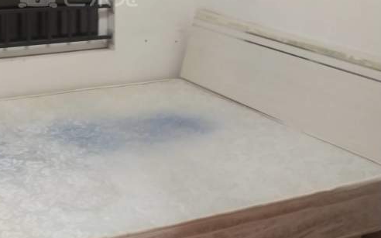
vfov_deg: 18.3
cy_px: -13
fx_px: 716
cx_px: 76
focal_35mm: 69
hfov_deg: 29.1
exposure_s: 1/33.3
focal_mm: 3.95
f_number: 1.8
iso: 363
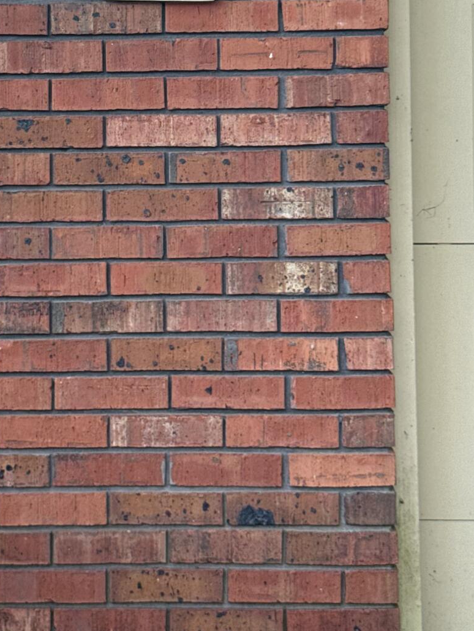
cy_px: 72
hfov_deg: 15.9
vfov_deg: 20.7
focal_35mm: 93
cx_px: 149
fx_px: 1698
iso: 100
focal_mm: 6.76
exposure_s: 1/687
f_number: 1.78
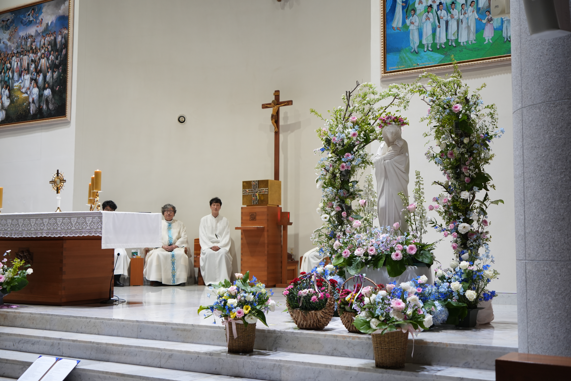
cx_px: 286
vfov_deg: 31.9
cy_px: 190
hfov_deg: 46.4
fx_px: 666
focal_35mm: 42
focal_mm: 42
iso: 800
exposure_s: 1/40
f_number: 3.5
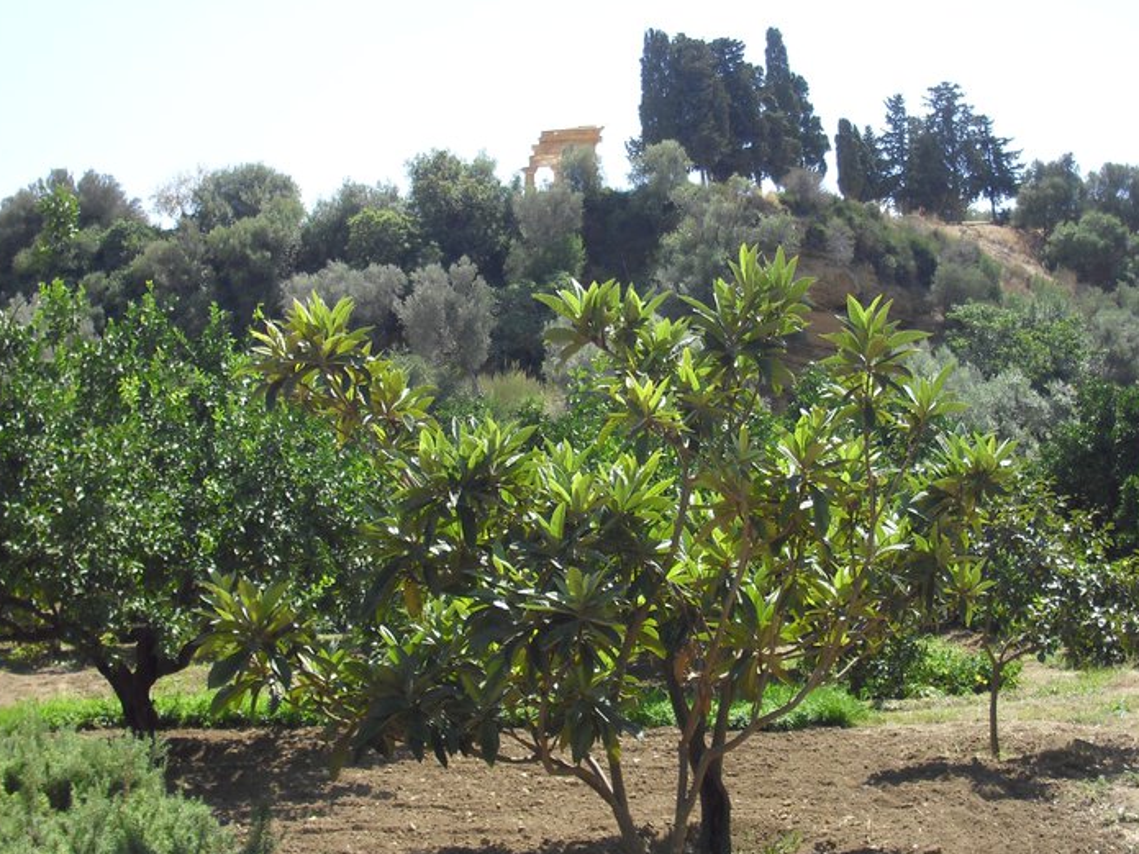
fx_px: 1842
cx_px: 631
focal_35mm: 56
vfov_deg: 26.1
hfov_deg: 34.3
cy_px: 359
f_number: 8
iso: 100
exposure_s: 1/125
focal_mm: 6.2
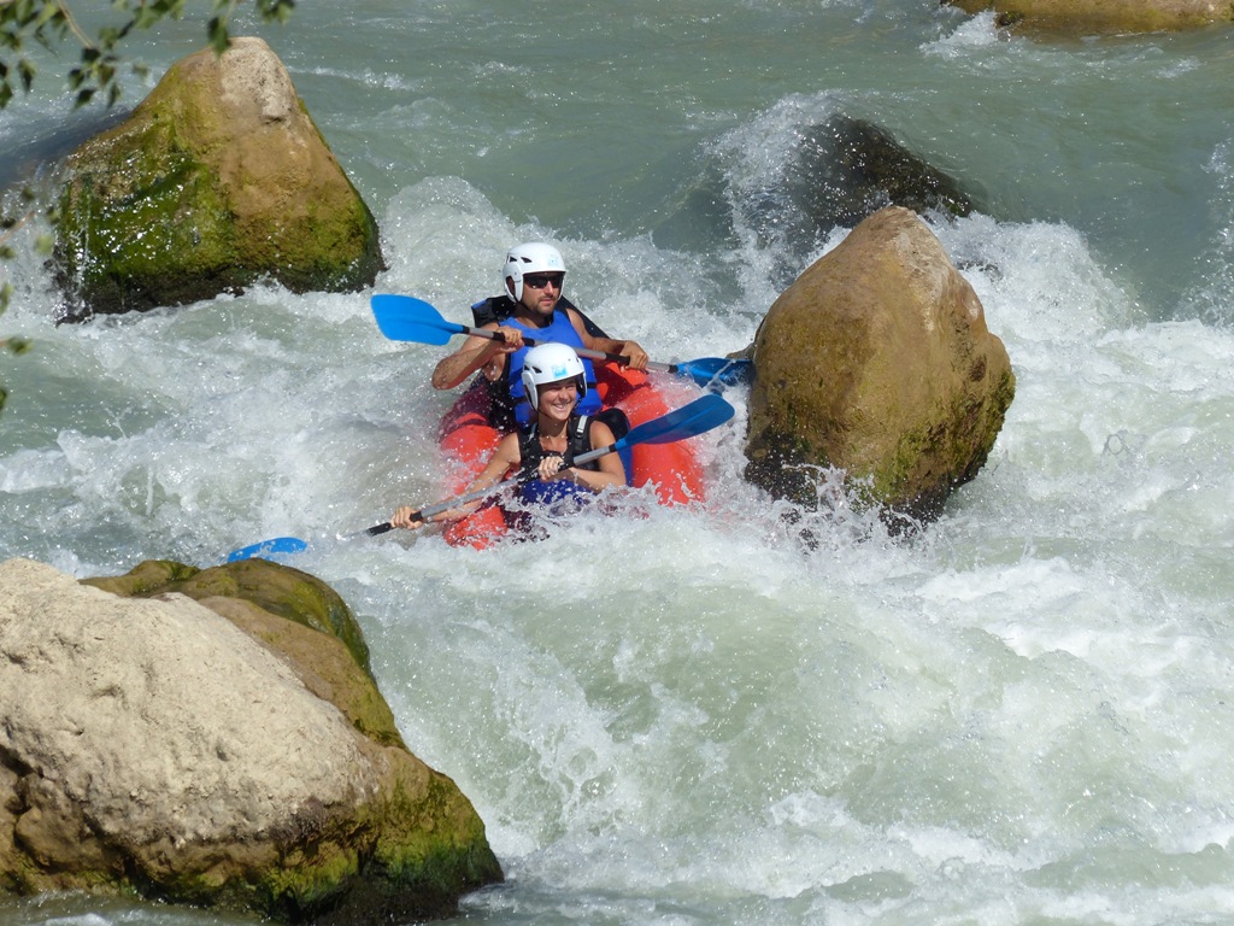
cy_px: 463
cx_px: 617
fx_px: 17004
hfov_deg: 4.2
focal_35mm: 477
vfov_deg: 3.1
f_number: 4
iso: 100
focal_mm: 85.8
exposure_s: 1/1600
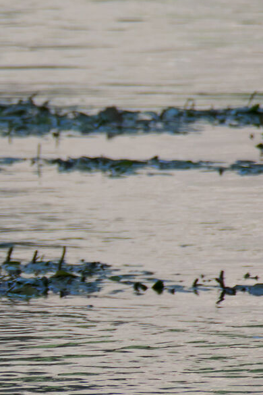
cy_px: 343
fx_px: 20238
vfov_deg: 1.1
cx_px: -243
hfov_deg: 0.7
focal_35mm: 1847
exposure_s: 1/500
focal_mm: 300
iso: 500
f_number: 7.1
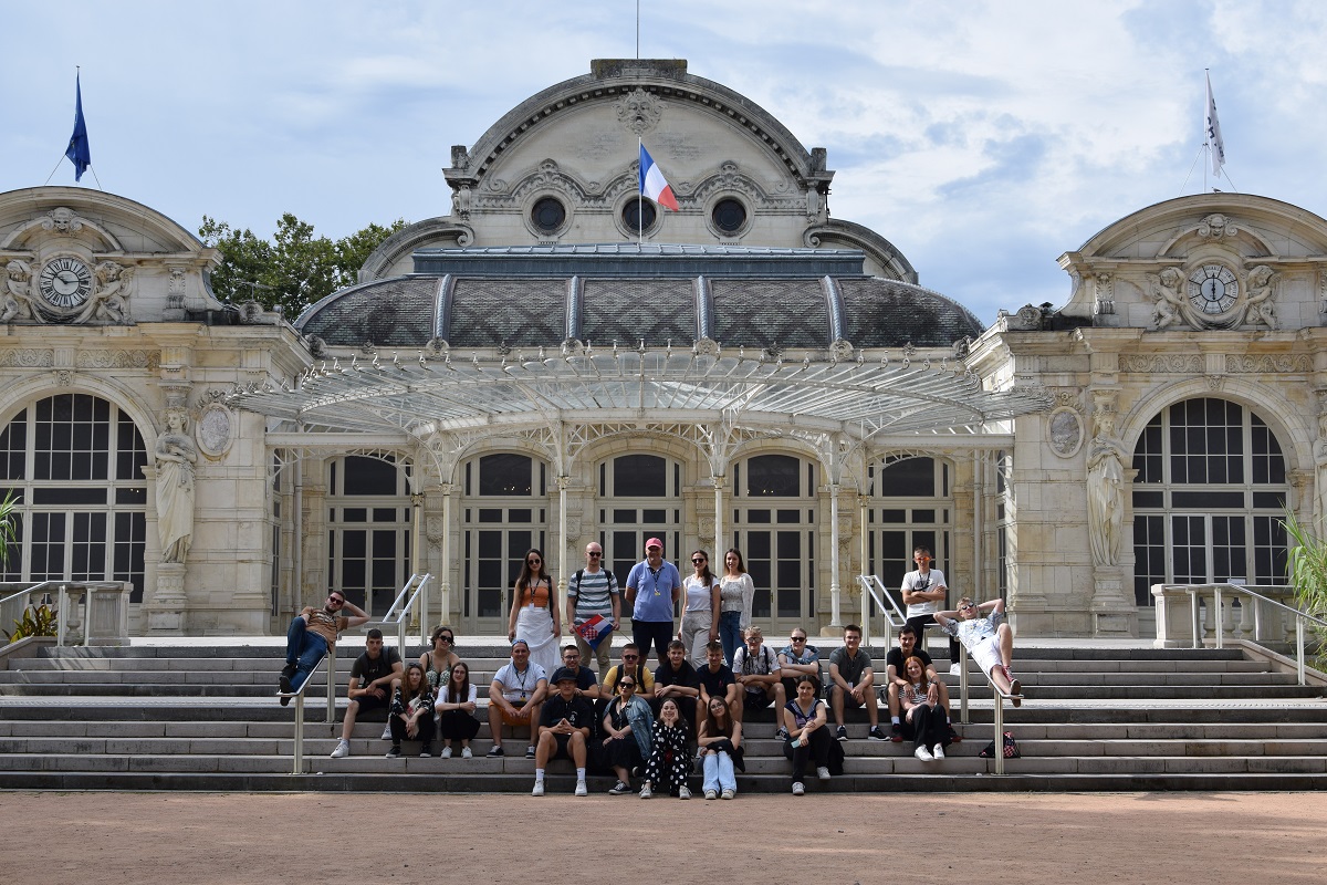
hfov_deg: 37.9
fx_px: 1935
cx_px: 664
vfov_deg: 25.8
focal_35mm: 52
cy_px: 442
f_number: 9
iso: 200
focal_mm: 35
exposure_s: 1/320
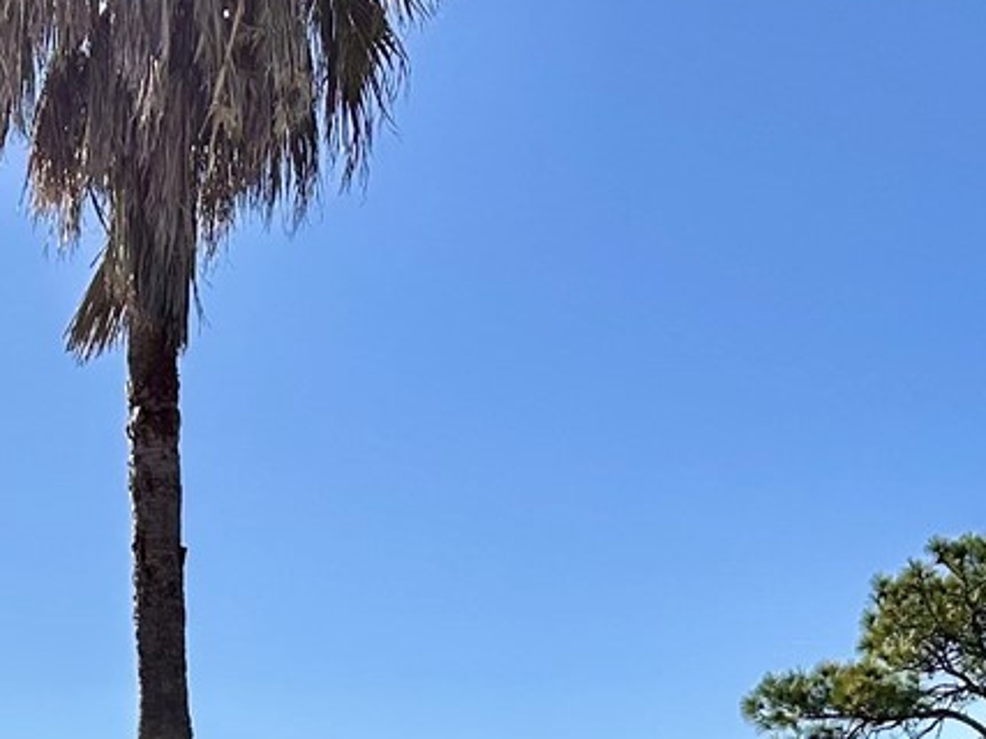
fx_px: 2563
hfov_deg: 21.5
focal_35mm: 90
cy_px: 1242
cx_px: 219
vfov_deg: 14.7
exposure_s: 1/4545
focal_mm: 6.86
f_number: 1.78
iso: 80
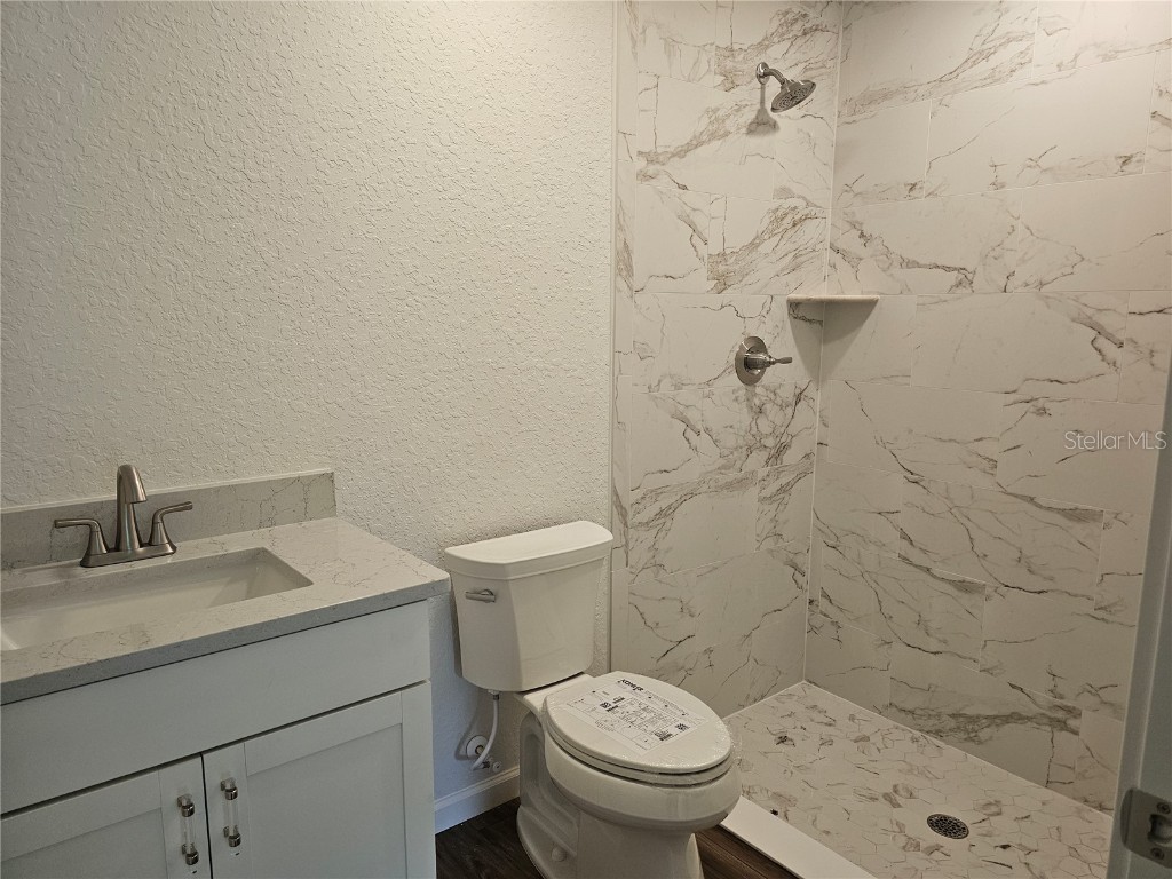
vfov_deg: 58.9
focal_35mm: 23
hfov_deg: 73.9
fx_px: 779
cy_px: 440
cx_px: 586
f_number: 1.7
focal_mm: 6.3
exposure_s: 1/120
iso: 250
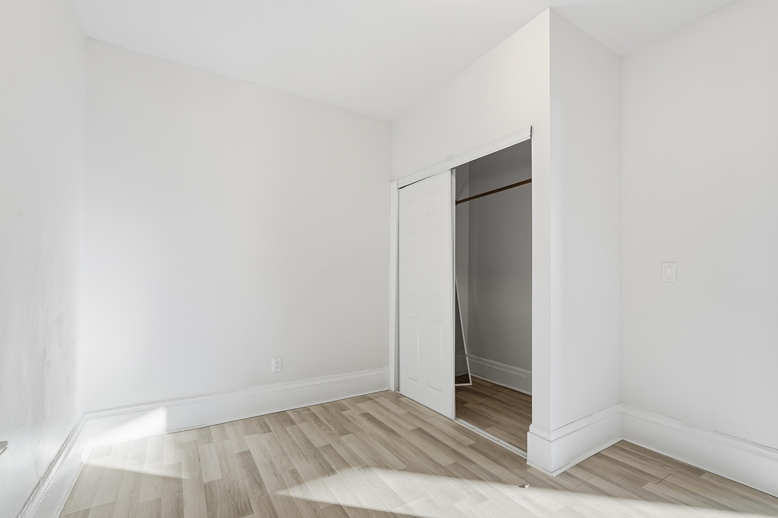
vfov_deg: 72.0
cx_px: 389
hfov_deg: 95.0
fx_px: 357
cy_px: 259
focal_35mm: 16
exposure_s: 1/160
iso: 100
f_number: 8
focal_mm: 16.5
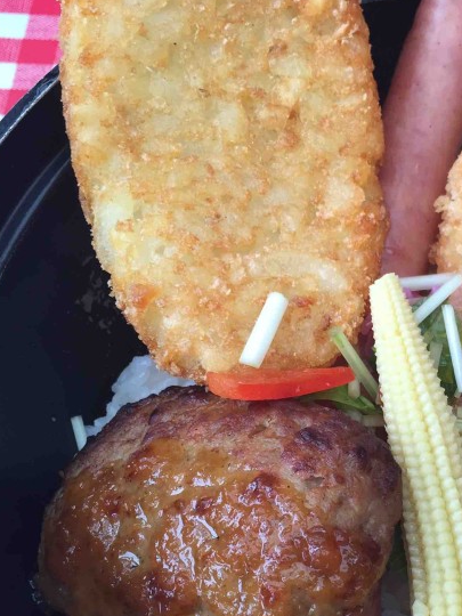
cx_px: 446
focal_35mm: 55
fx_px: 979
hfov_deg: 25.4
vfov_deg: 34.6
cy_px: 414
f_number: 2.2
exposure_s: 1/120
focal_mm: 4.15
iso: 50
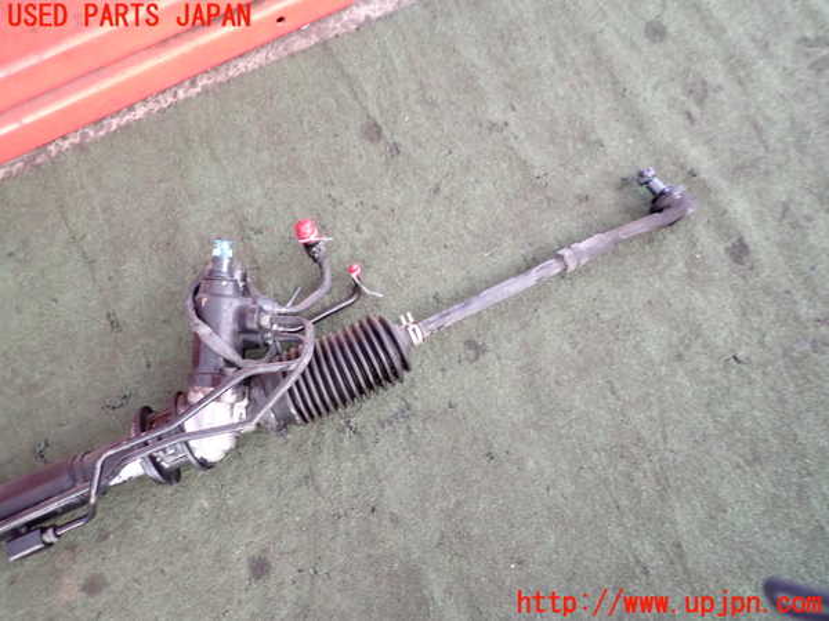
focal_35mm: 25
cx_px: 414
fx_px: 599
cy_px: 310
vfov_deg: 54.9
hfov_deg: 69.4
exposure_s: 1/30
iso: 200
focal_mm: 4.5
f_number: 2
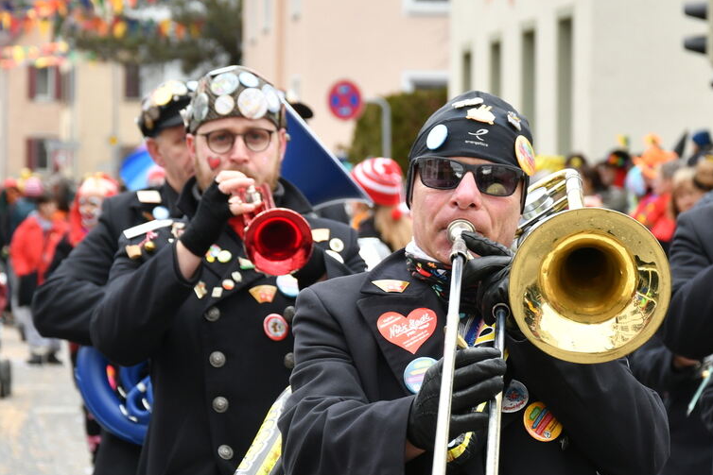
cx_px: 429
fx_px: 3783
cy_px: 331
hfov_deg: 10.8
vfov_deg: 7.2
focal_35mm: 191
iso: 400
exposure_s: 1/250
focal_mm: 80
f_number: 5.3
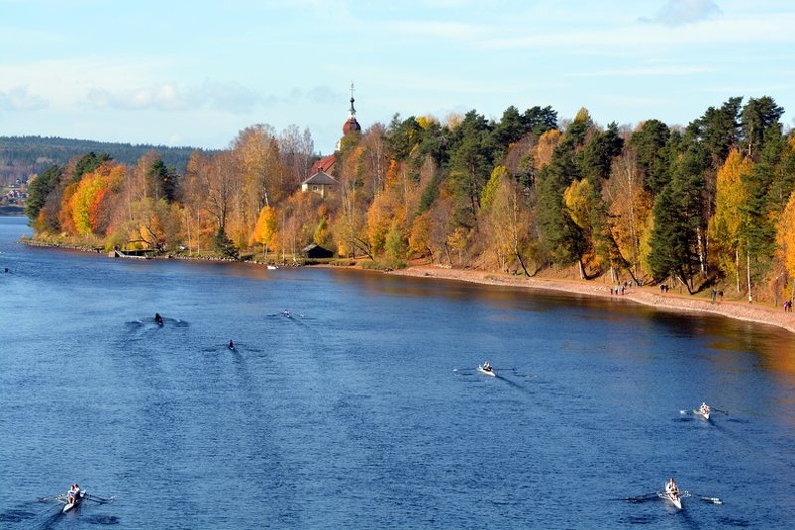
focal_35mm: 105
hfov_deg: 19.5
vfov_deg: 13.0
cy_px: 265
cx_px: 398
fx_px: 2319
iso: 200
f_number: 8
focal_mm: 70
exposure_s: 1/250
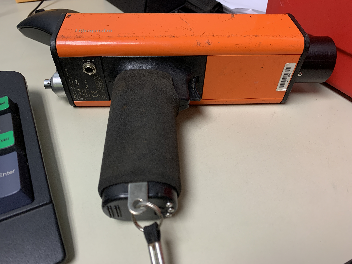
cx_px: 176
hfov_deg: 67.3
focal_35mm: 26
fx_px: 264
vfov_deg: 53.1
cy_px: 132
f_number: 1.8
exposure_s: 1/89
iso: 100
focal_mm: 4.25
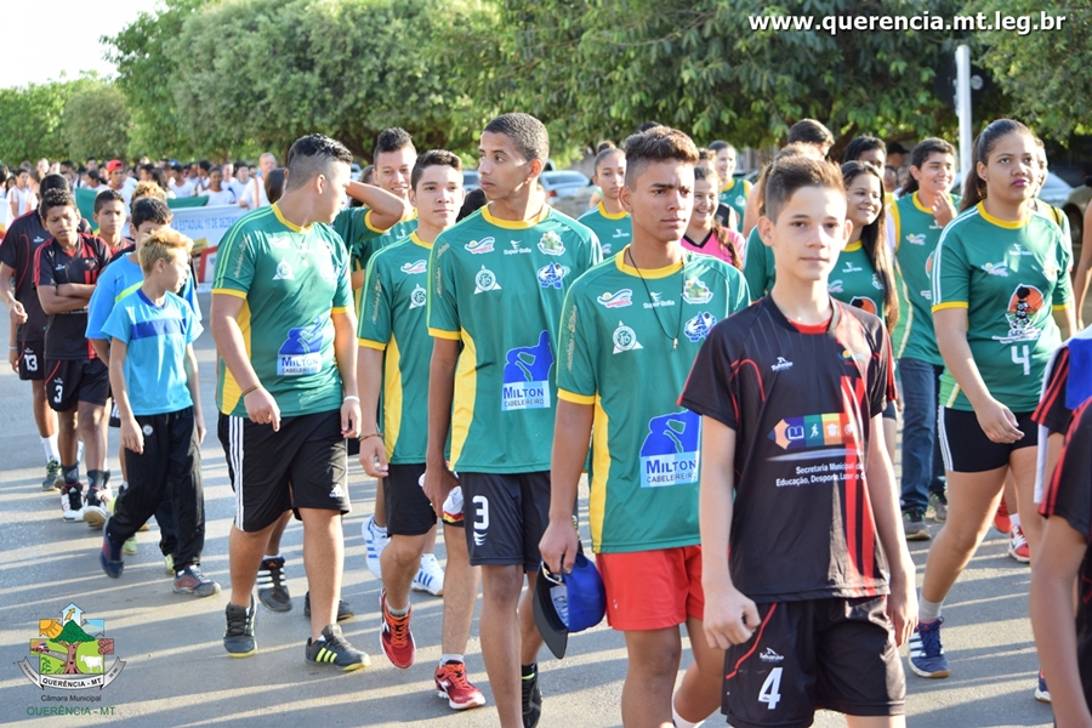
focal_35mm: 82
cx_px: 546
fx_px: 2502
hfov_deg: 24.6
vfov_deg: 16.6
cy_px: 364
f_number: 4.5
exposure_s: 1/200
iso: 200
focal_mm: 55
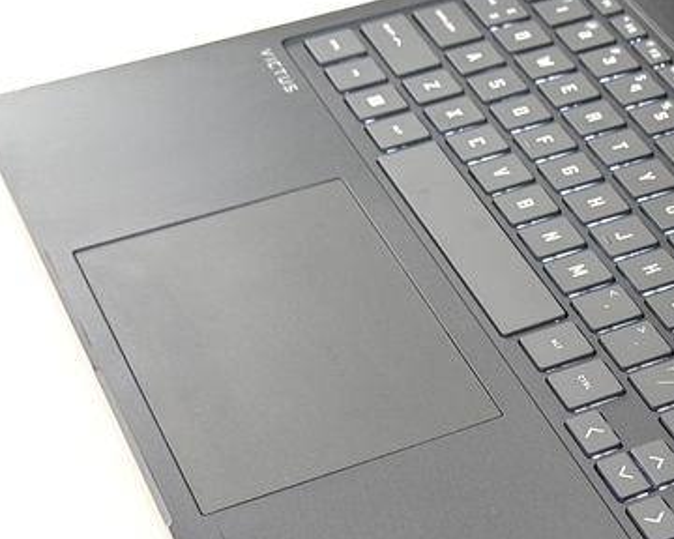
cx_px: 674
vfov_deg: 14.7
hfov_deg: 18.0
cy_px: 459
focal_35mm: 104
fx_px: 2075
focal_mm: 6.76
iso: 100
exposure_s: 1/60
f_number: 1.78
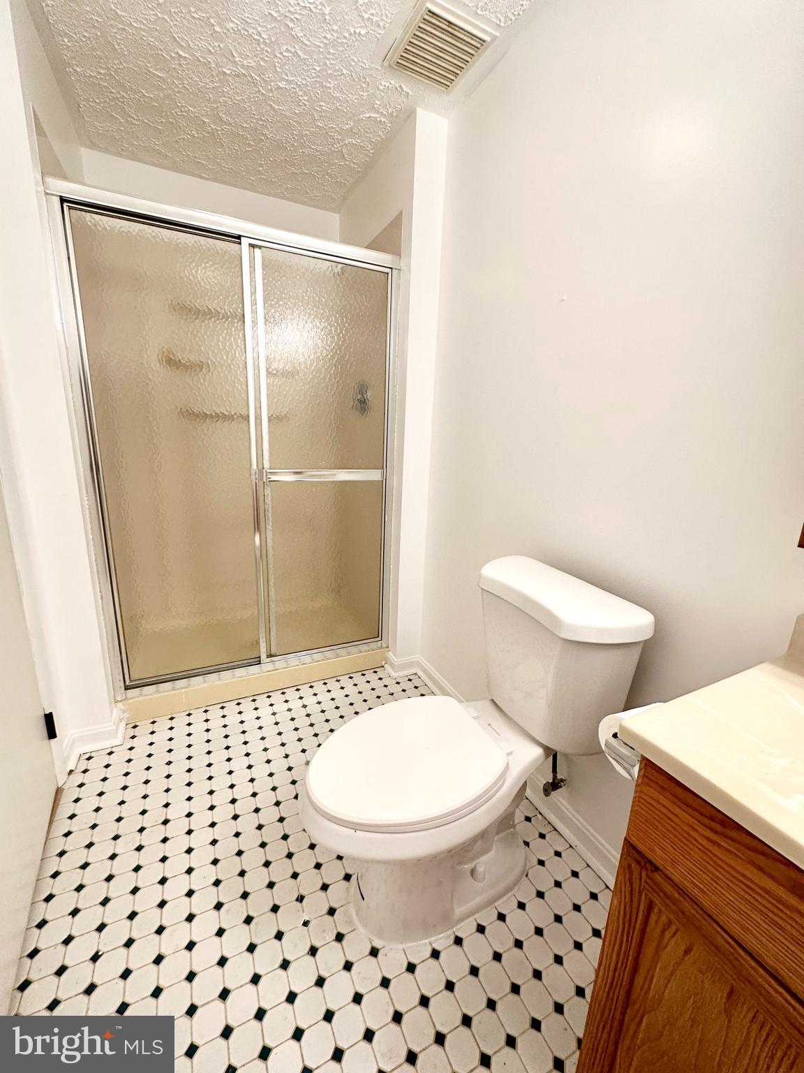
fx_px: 434
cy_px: 536
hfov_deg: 85.7
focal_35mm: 14
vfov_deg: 102.1
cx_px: 402
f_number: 2.2
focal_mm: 2.22
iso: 160
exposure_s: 1/120
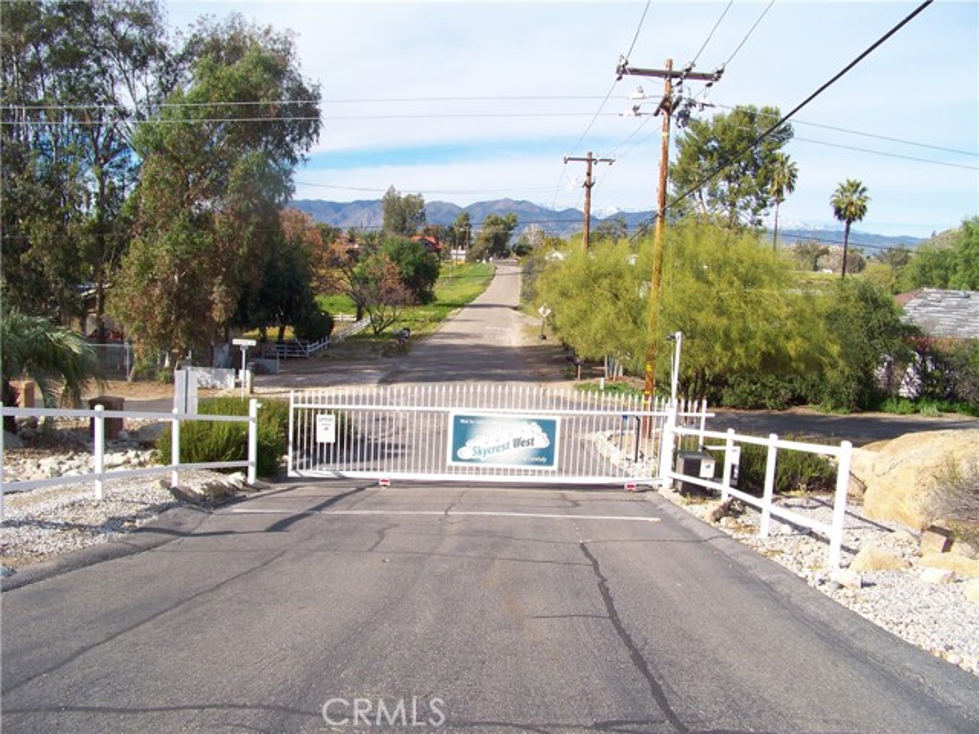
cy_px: 367
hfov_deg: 55.4
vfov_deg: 42.9
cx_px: 490
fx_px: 933
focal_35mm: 33
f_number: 3.6
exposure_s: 1/500
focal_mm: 5.85
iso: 64
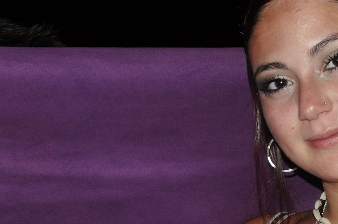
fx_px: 1439
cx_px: 328
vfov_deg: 8.9
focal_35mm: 153
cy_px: 169
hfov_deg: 13.2
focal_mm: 35
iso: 800
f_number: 9
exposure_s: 1/200
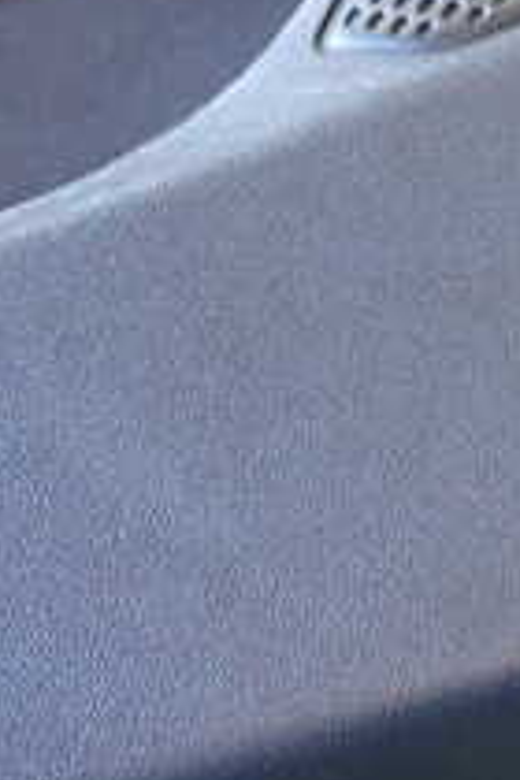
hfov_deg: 11.4
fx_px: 2448
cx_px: 903
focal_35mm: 113
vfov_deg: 17.7
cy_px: 7
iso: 800
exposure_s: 1/30
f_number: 2.7
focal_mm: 6.83
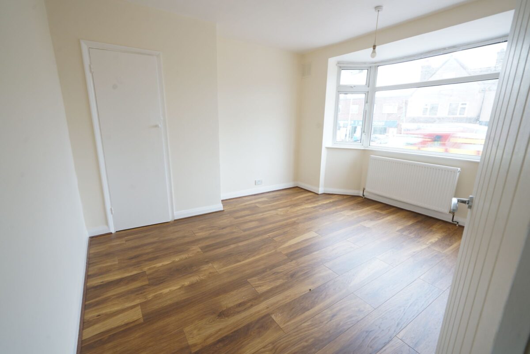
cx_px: 265
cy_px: 177
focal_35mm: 16
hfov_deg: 96.7
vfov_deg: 73.8
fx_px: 236
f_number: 8
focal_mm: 16
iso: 400
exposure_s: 1/15
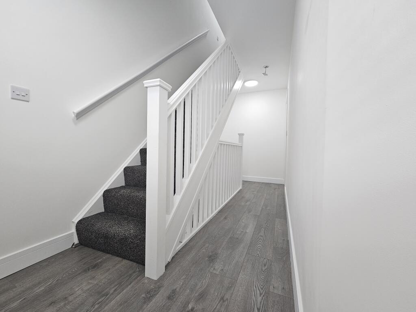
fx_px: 156
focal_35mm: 13
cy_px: 156
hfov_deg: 106.2
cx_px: 208
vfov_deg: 89.9
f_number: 2.2
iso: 80
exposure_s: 1/50
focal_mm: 2.2
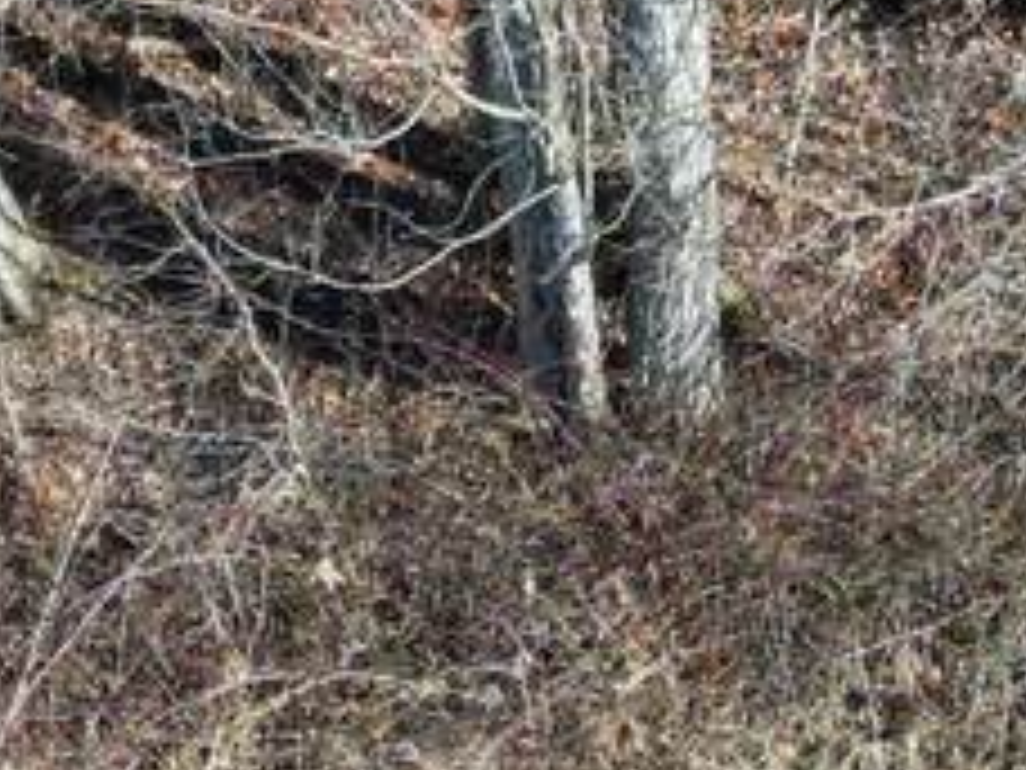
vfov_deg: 10.7
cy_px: -216
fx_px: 4001
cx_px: 1206
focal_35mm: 135
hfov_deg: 14.2
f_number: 1.7
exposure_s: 1/1000
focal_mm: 6.72
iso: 130
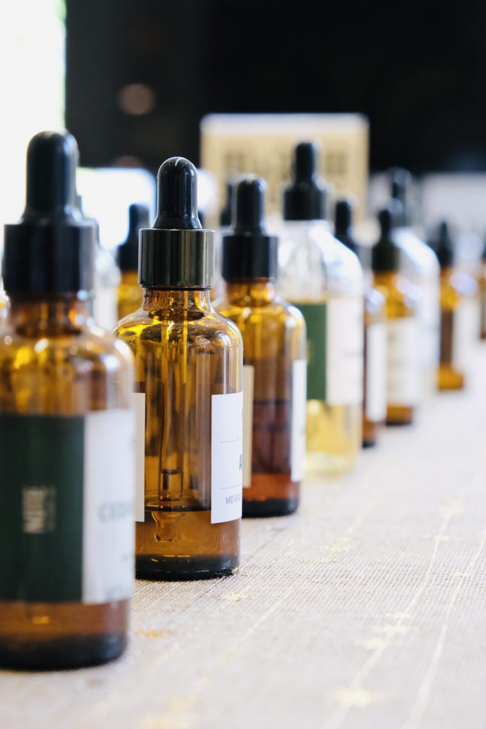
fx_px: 1701
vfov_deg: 24.2
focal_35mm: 84
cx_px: 245
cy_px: 368
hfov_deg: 16.3
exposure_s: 1/160
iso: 4000
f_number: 6.4
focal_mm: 55
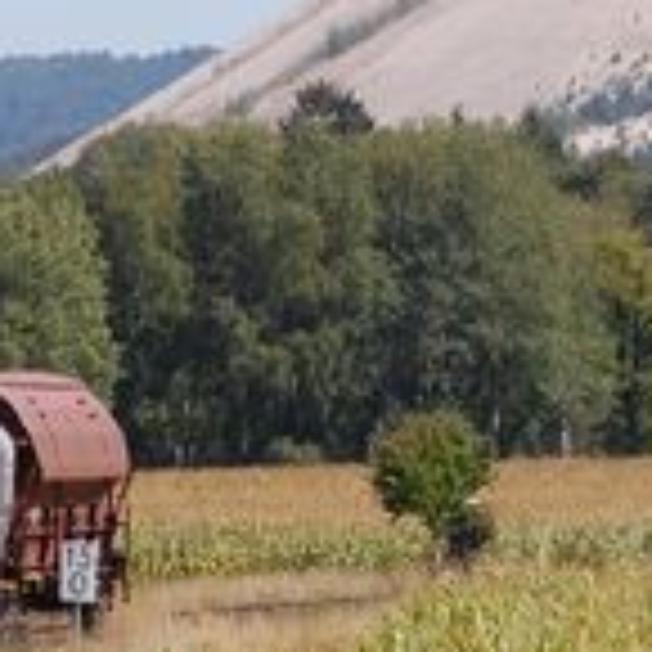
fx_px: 15734
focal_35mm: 738
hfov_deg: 2.4
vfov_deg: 2.4
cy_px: 187
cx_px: 427
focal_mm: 105
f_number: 8
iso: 200
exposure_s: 1/400
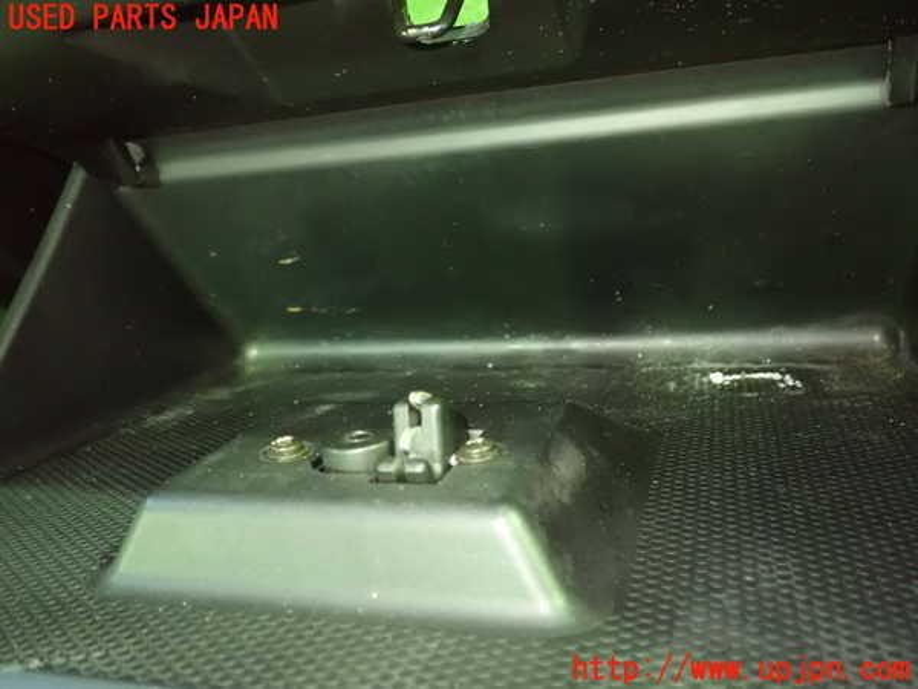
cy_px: 344
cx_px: 459
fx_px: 796
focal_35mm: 30
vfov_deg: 46.8
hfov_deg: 60.0
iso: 1600
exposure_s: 1/25
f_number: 2.3
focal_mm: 5.5
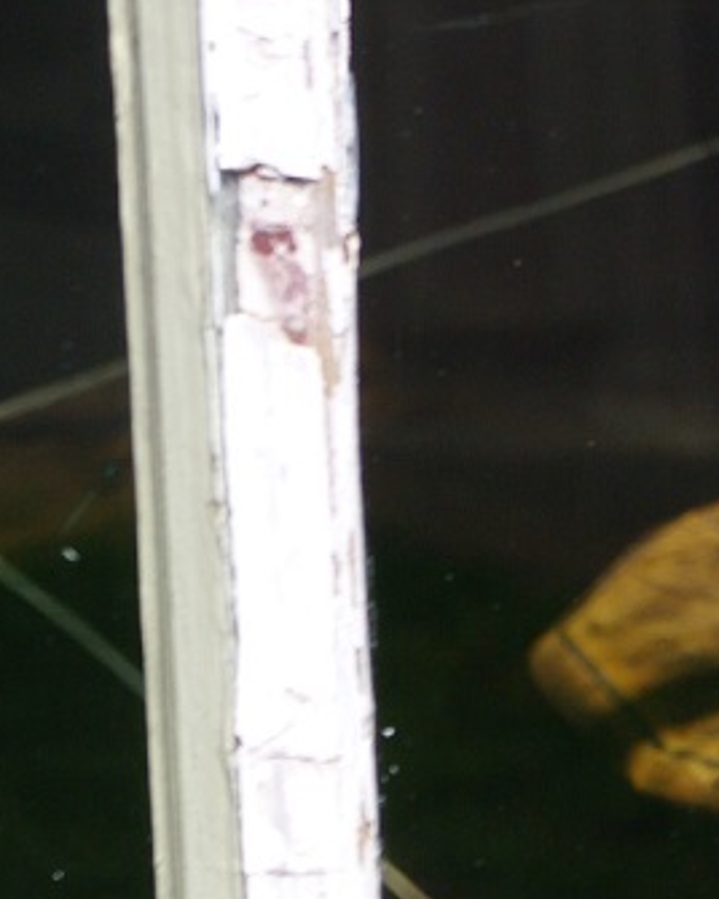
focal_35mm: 276
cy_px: 405
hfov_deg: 5.5
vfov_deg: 7.0
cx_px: 1383
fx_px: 7341
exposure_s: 1/250
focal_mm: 55
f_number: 9.5
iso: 200
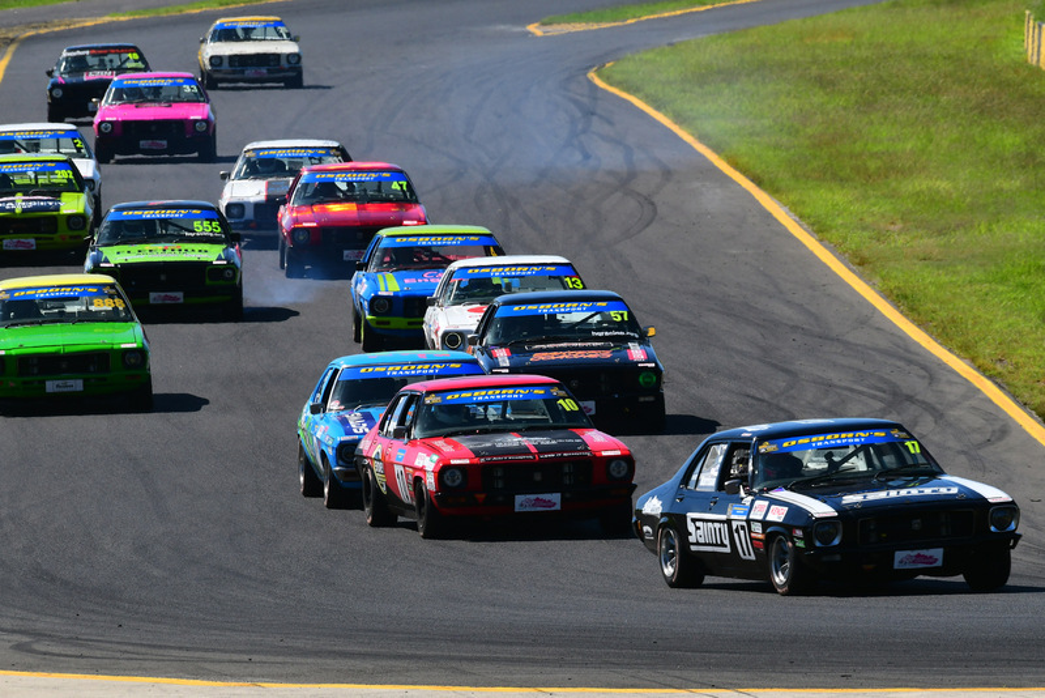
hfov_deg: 3.4
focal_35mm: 600
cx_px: 522
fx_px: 17422
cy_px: 349
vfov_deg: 2.3
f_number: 13
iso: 500
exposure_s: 1/640
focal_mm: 400
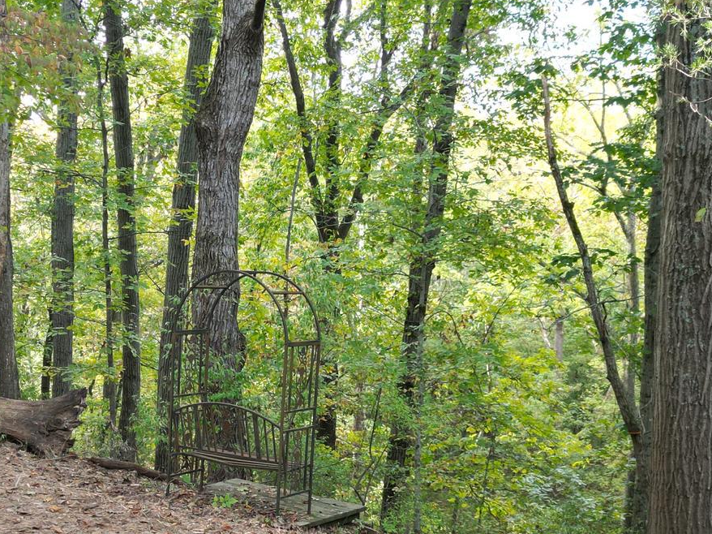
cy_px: 379
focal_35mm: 56
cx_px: 238
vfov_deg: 25.9
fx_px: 1152
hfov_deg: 34.1
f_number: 1.7
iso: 130
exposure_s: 1/100
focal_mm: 6.72
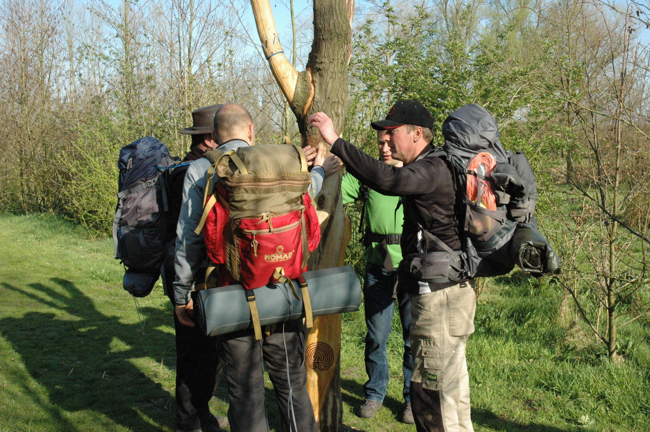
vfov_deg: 30.8
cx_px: 325
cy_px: 216
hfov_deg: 45.0
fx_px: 785
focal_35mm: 44
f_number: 13
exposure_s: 1/640
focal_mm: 29
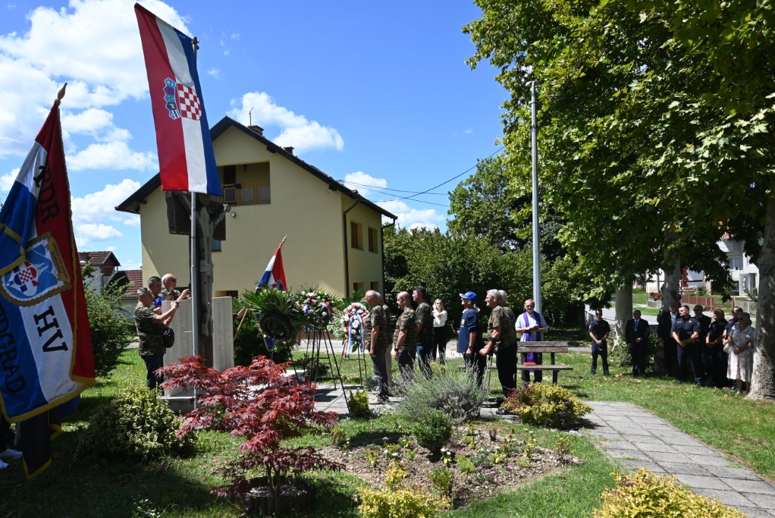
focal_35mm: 27
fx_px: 582
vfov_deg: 47.9
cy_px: 290
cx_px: 356
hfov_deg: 67.2
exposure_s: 1/320
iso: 100
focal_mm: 24
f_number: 6.3
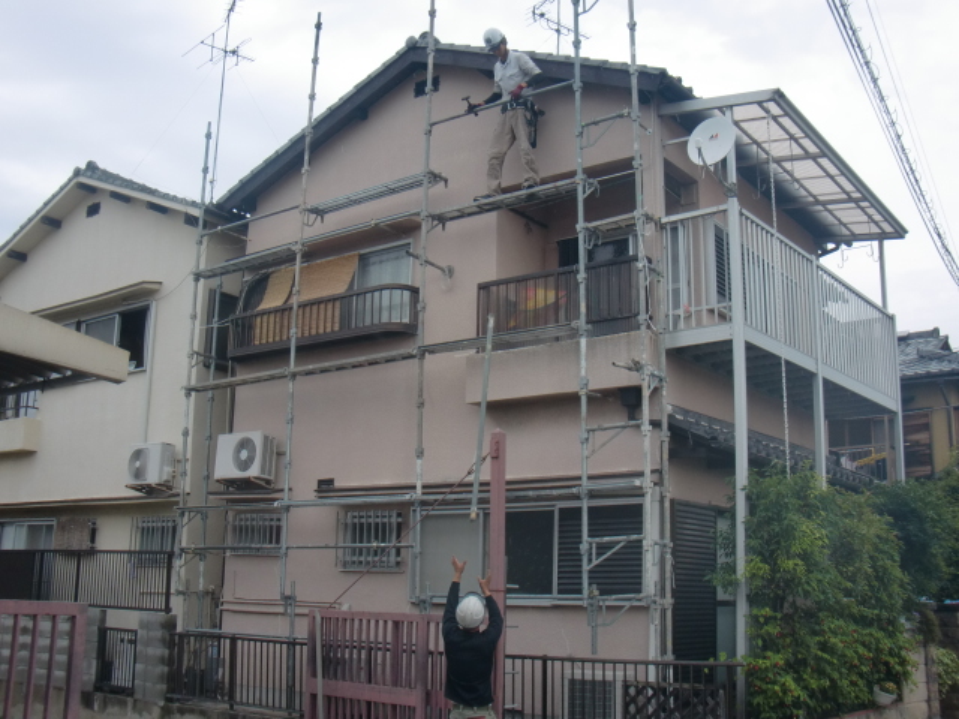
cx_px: 480
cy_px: 360
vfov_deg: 37.7
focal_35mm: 38
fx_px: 1053
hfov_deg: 49.0
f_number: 3.9
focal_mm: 6.66
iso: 64
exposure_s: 1/400
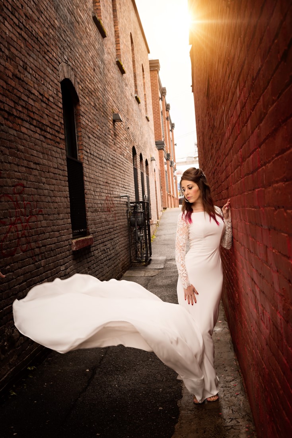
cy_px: 219
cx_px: 146
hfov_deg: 33.4
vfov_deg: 48.4
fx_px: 486
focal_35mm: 40
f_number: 6.3
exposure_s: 1/160
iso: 400
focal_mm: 40
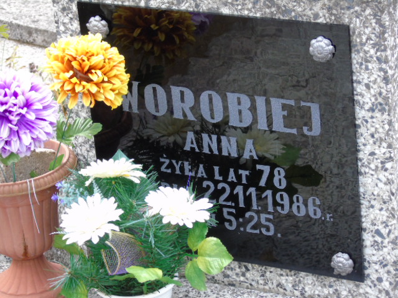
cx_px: 199
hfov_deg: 13.9
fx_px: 1633
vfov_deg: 10.4
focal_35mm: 142
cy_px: 149
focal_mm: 25
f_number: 4.7
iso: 400
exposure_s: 1/125
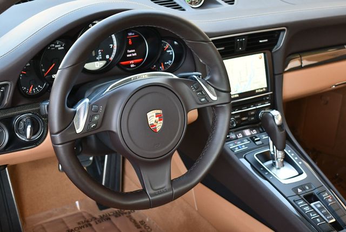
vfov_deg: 21.3
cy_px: 116
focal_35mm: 64
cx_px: 173
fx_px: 616
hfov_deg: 31.4
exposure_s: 1/125
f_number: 4.5
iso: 800
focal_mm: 32
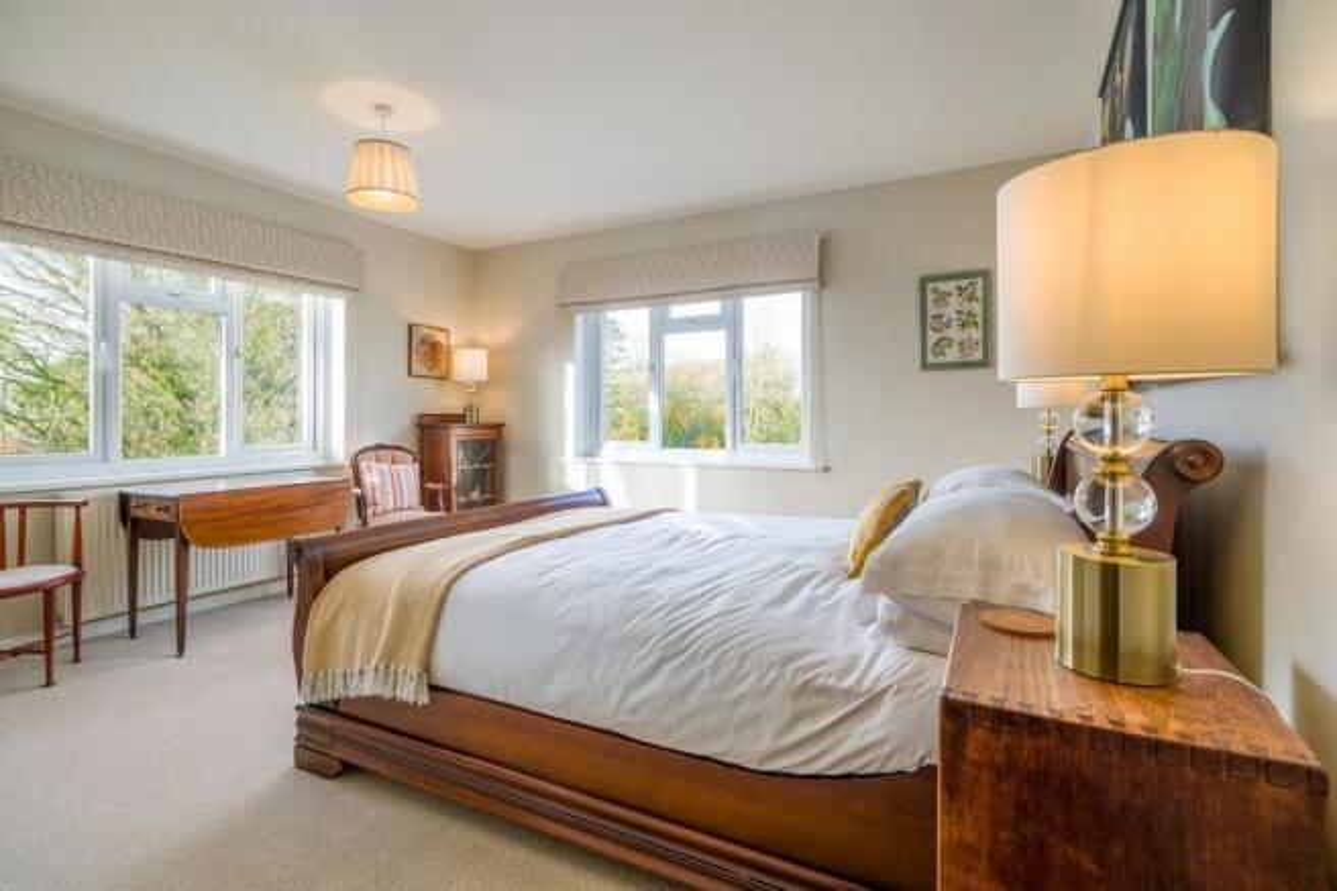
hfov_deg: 93.3
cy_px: 446
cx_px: 668
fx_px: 631
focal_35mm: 17
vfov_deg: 70.4
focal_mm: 11
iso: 160
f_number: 7.1
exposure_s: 1/25
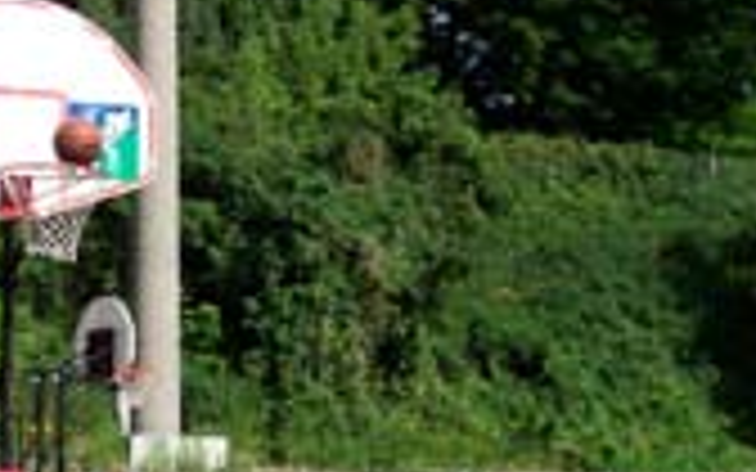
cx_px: 81
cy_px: 400
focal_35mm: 119
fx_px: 2452
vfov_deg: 11.0
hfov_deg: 17.3
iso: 80
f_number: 5.6
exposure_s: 1/462
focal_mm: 7
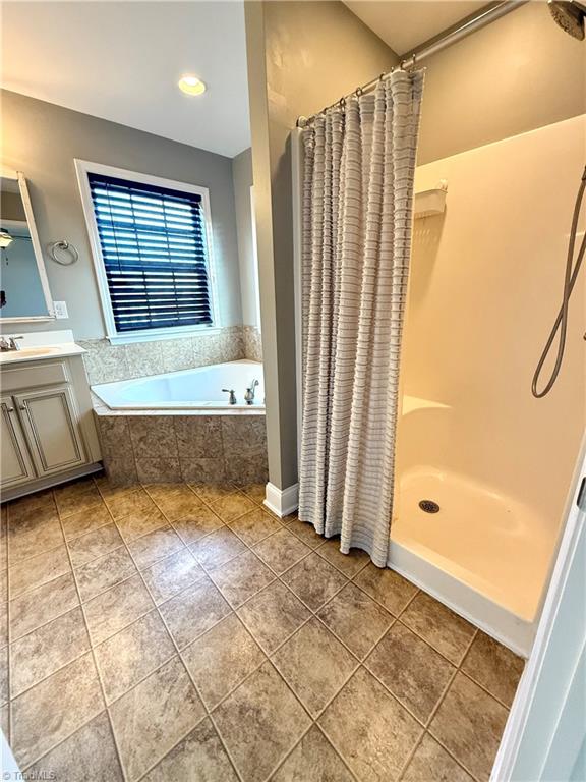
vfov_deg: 102.1
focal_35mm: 14
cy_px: 391
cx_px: 293
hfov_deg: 85.7
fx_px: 316
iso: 400
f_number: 2.2
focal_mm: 2.22
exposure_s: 1/120
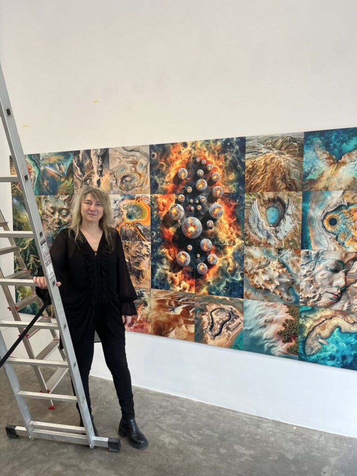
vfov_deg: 67.3
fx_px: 358
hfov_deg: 53.1
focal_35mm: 26
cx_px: 178
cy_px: 238
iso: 125
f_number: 1.6
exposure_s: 1/100
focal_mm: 5.1
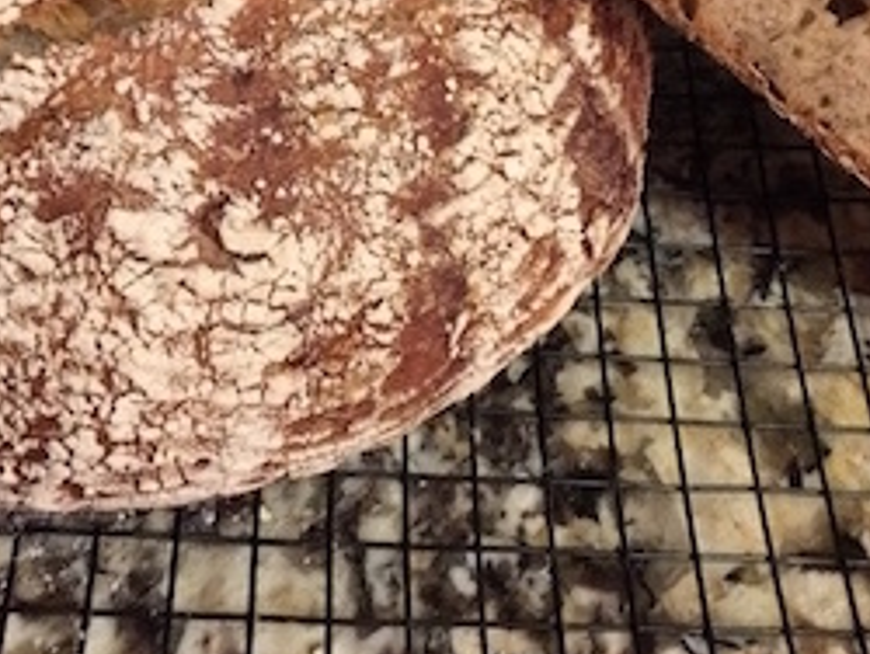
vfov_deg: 24.6
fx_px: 1459
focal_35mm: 58
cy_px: 78
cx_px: 435
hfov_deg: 33.2
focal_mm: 4.15
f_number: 2.2
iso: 100
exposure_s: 1/4
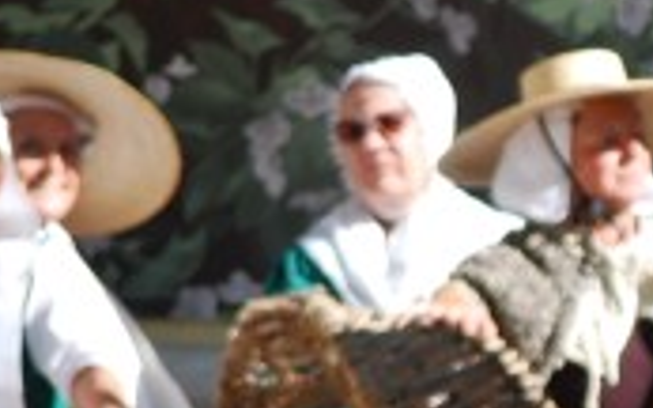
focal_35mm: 821
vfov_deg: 1.6
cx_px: 1015
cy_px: 414
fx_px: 14606
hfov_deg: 2.6
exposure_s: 1/400
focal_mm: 116
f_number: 5
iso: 200
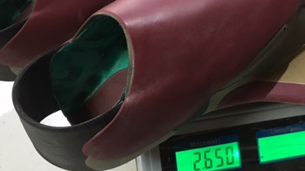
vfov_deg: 20.7
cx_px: 208
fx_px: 469
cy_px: 62
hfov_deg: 35.6
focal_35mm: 58
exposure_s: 1/33
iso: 80
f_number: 2.2
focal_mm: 4.15
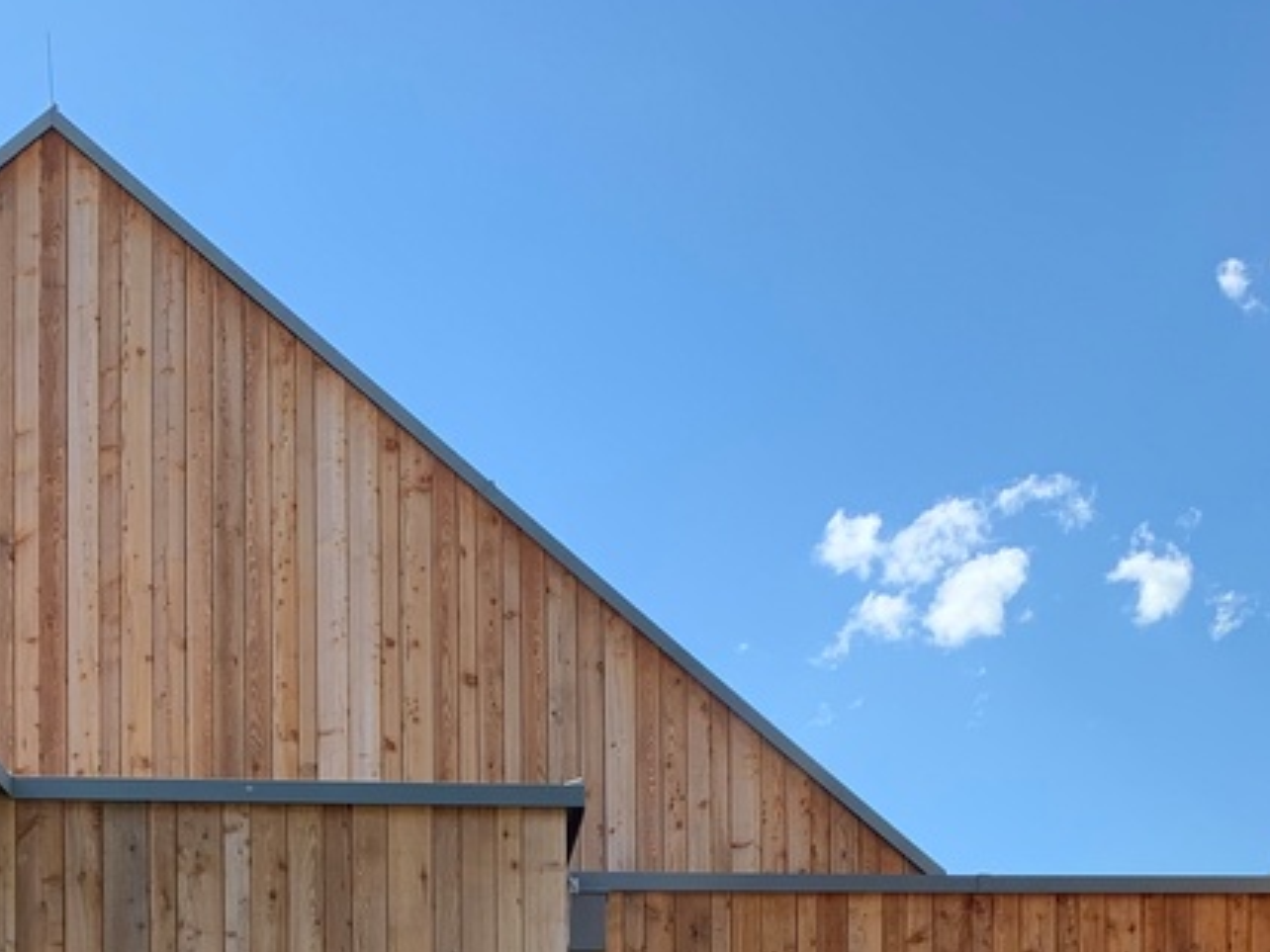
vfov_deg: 19.9
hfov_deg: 28.6
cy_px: 1219
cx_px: 680
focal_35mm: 68
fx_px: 2495
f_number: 1.8
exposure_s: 1/879
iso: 25
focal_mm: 4.25
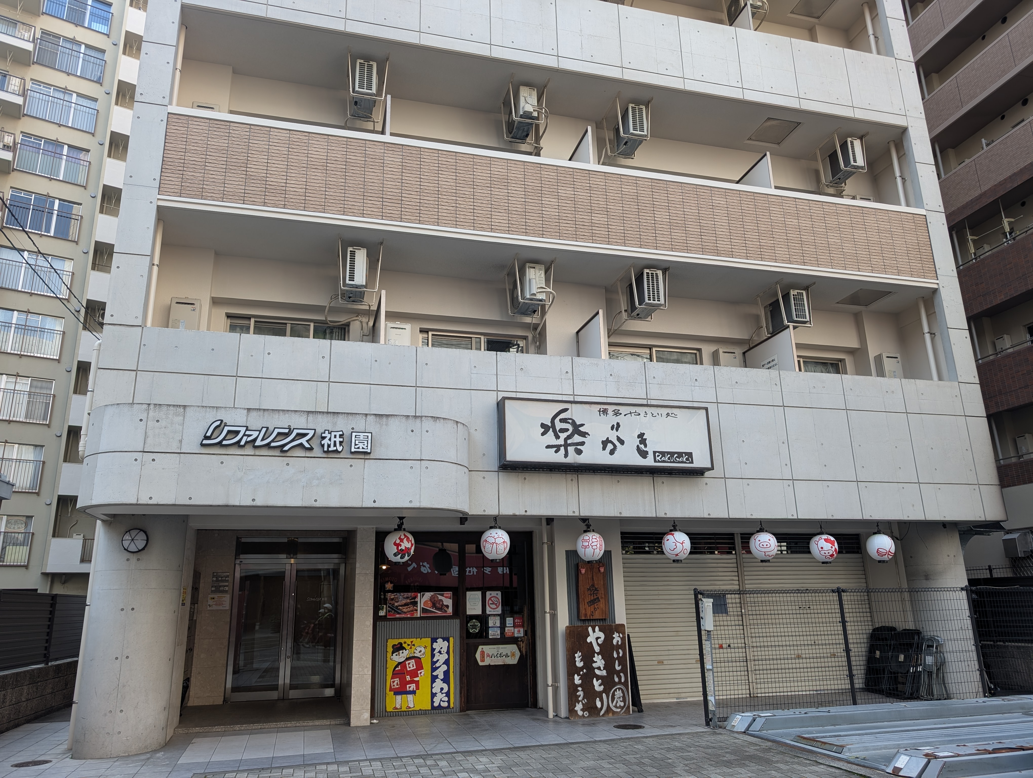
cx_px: 516
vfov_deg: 56.9
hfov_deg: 71.5
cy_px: 389
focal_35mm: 24
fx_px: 717
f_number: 1.68
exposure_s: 1/125
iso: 21
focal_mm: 6.9
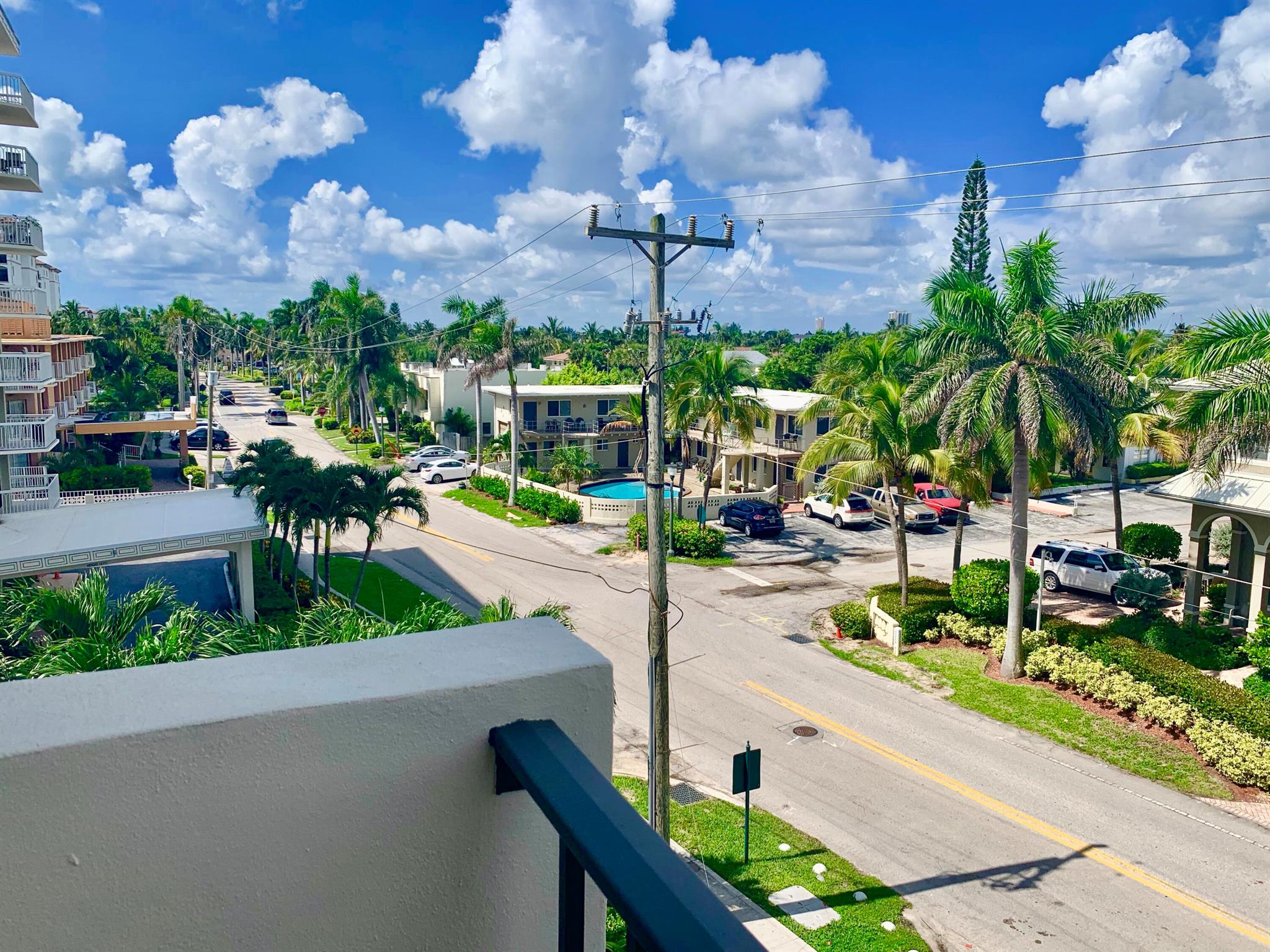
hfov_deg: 67.3
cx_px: 635
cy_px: 476
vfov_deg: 53.1
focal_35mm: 26
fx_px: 954
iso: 25
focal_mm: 4.25
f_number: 1.8
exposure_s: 1/3086
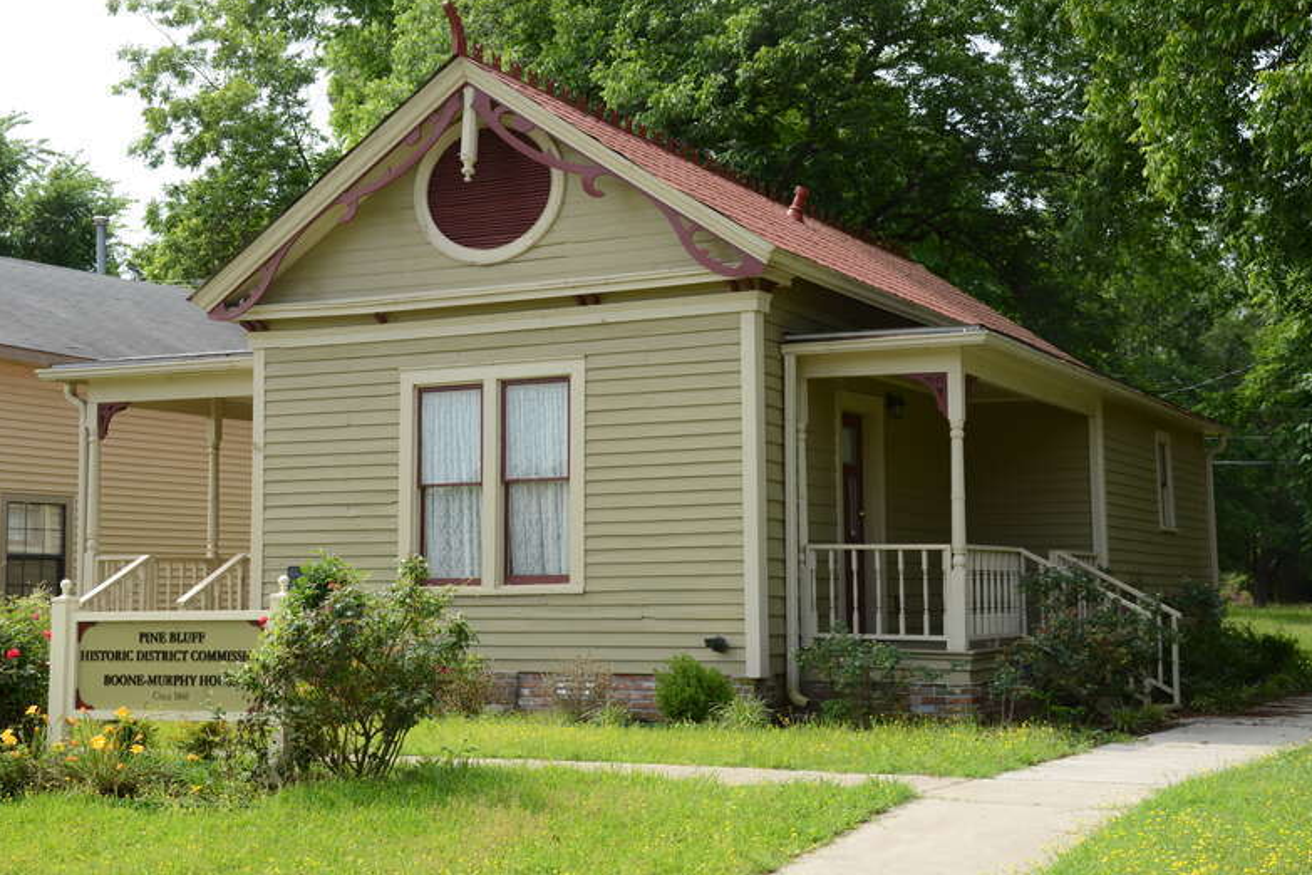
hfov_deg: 37.2
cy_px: 434
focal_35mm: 54
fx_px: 1950
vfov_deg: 25.3
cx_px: 655
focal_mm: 35
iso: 200
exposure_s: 1/400
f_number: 8
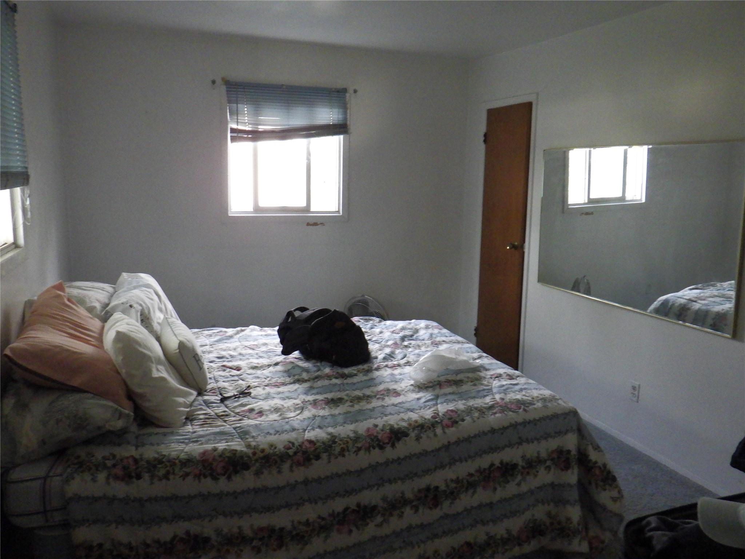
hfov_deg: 63.4
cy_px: 280
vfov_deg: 49.7
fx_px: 603
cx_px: 372
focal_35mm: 28
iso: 1000
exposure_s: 1/40
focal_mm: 5
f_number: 3.5
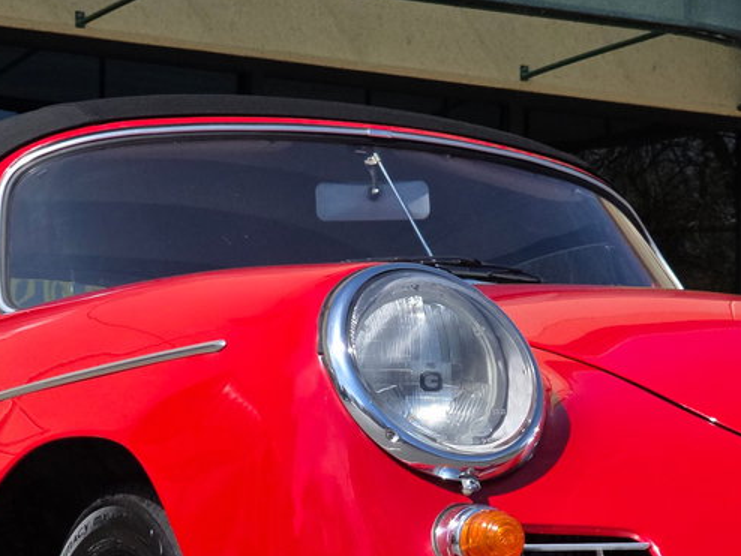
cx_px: 339
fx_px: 3063
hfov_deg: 13.8
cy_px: 546
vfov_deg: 10.3
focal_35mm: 143
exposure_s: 1/2049
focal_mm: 7.9
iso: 50
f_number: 2.4
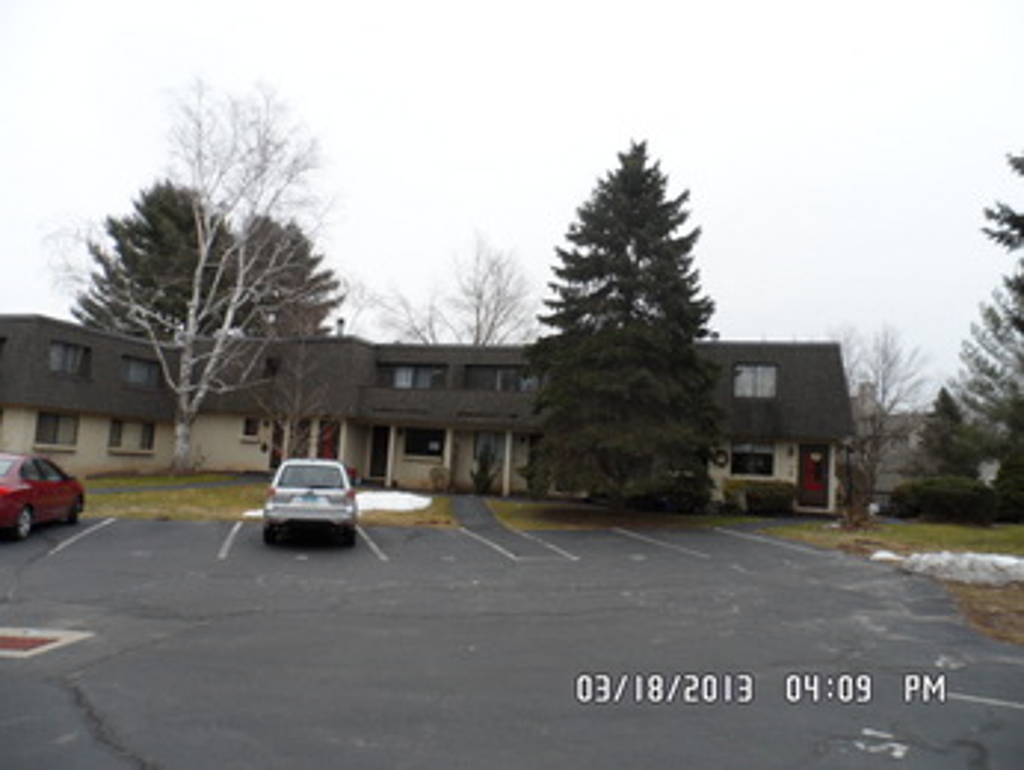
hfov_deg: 67.3
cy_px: 385
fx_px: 770
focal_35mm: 26
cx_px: 512
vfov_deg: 53.1
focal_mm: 4.9
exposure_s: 1/250
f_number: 3.3
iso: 80
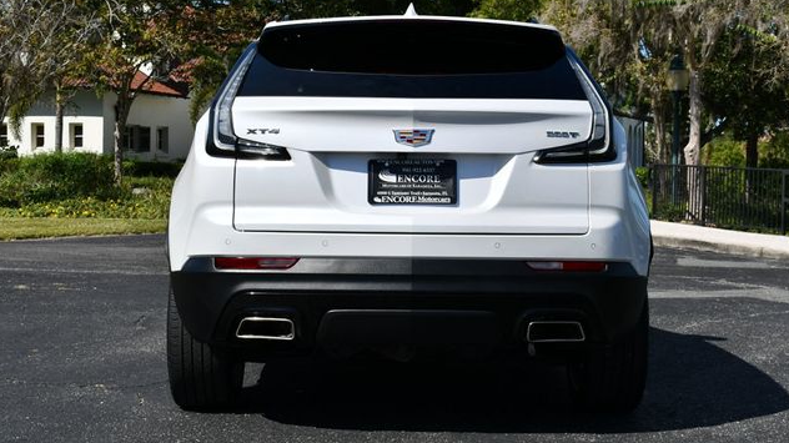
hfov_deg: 31.0
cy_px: 191
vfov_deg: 17.7
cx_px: 396
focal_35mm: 68
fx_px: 1422
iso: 100
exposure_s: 1/400
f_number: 10
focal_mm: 32
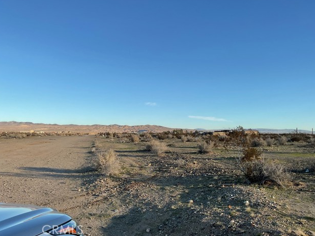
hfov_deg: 60.0
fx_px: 273
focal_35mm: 30
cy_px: 115
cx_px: 156
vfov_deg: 46.8
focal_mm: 3
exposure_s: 1/1534
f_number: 1.8
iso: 16
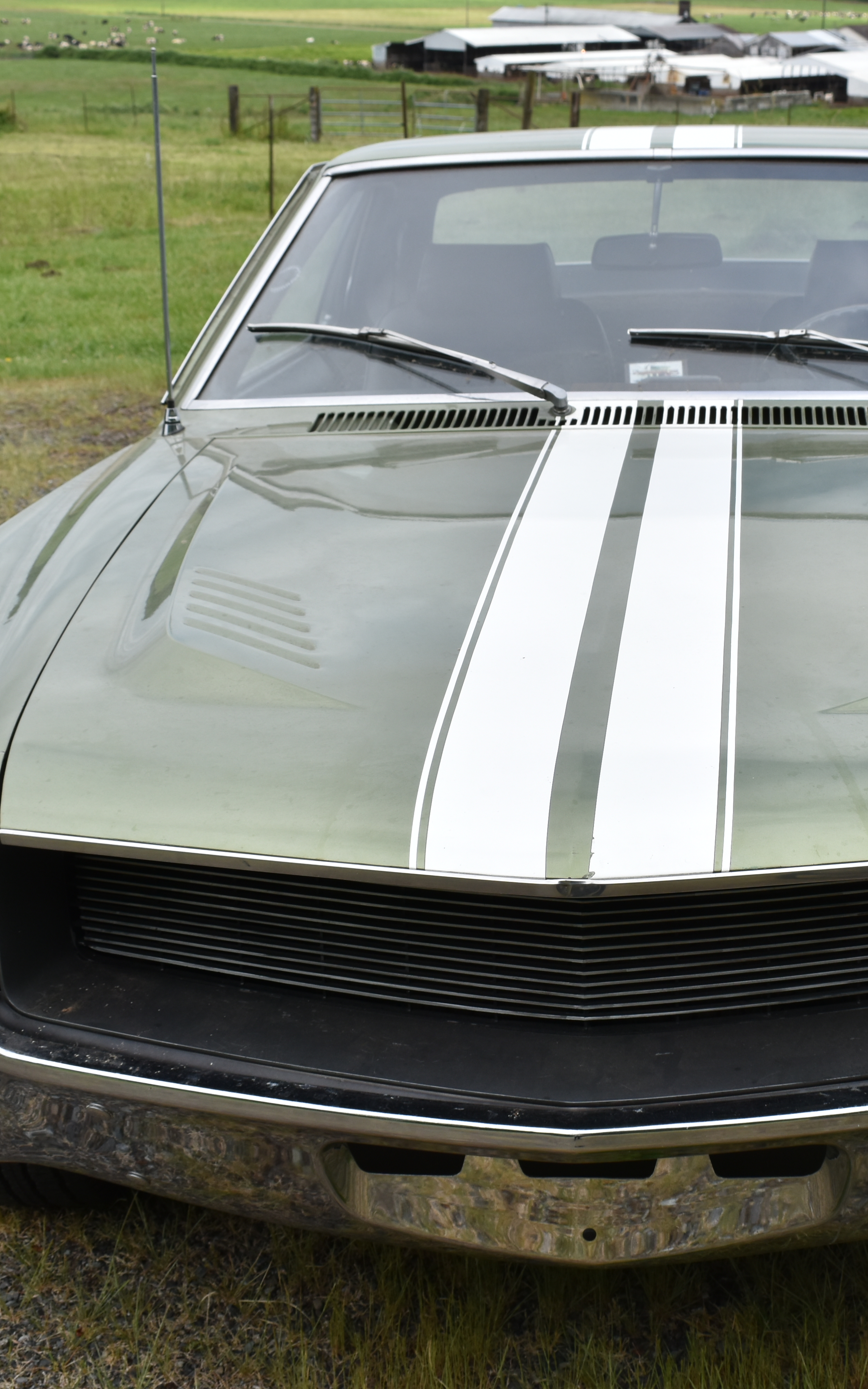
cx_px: 648
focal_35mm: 58
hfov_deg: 22.3
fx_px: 2186
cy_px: 691
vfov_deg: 35.2
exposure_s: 1/400
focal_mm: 25
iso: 200
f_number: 10
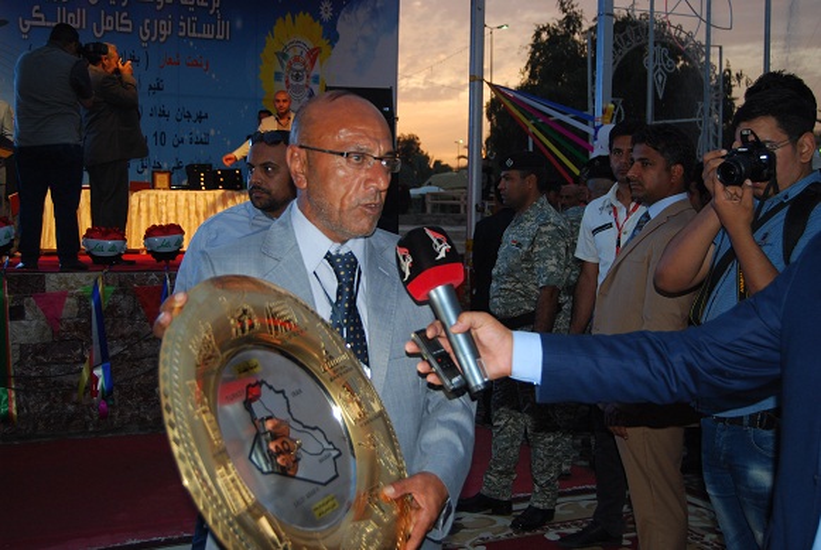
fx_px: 891
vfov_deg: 34.3
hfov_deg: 49.5
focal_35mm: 39
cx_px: 410
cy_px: 275
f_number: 4.2
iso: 200
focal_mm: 26
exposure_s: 1/60
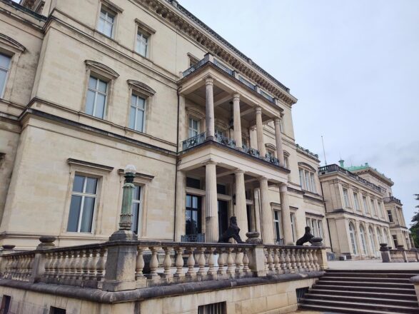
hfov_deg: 73.9
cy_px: 157
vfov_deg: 58.9
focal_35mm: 23
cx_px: 210
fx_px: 278
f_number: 1.88
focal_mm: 5.56
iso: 100
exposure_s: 1/1774
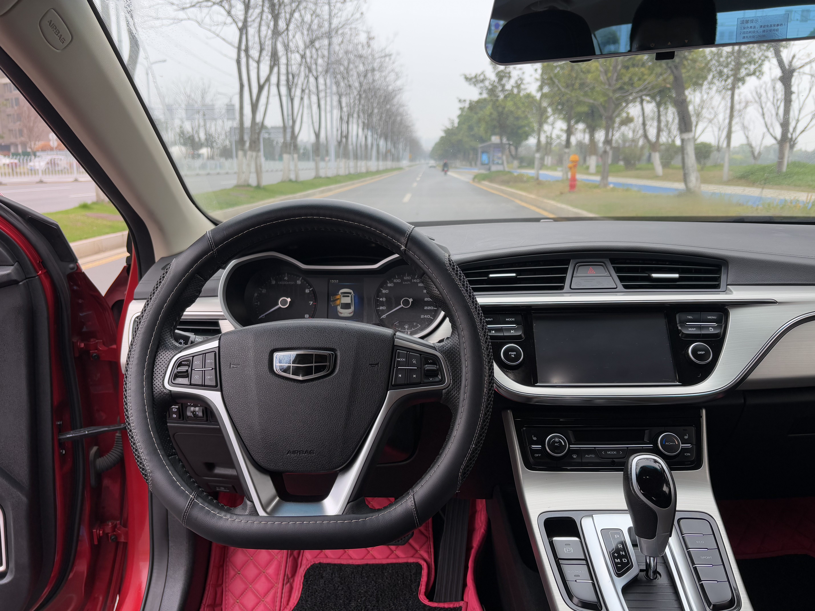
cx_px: 408
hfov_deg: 67.3
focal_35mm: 26
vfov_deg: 53.1
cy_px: 306
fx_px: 612
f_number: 1.6
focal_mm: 5.96
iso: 40
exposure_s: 1/188
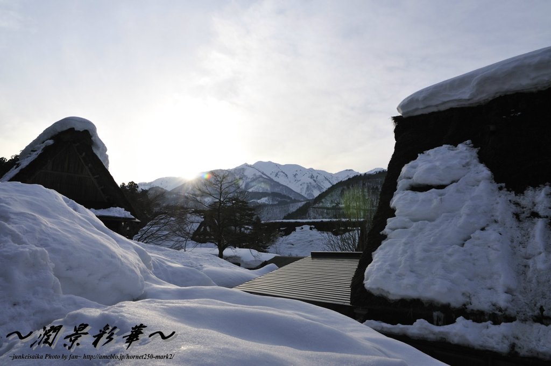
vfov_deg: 53.0
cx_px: 276
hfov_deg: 73.8
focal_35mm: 24
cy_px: 183
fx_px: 367
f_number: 18
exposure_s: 1/500
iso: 800
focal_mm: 24
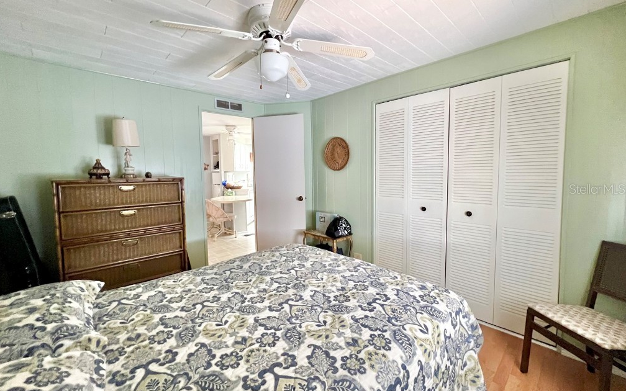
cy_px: 189
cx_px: 310
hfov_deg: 105.3
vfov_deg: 78.6
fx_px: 239
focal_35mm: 14
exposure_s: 1/60
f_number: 1.8
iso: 500
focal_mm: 1.57
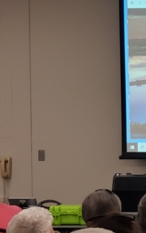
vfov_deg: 11.4
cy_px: 187
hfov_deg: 6.9
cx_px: 292
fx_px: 1164
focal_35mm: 183
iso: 125
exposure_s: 1/30
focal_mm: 6
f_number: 2.4
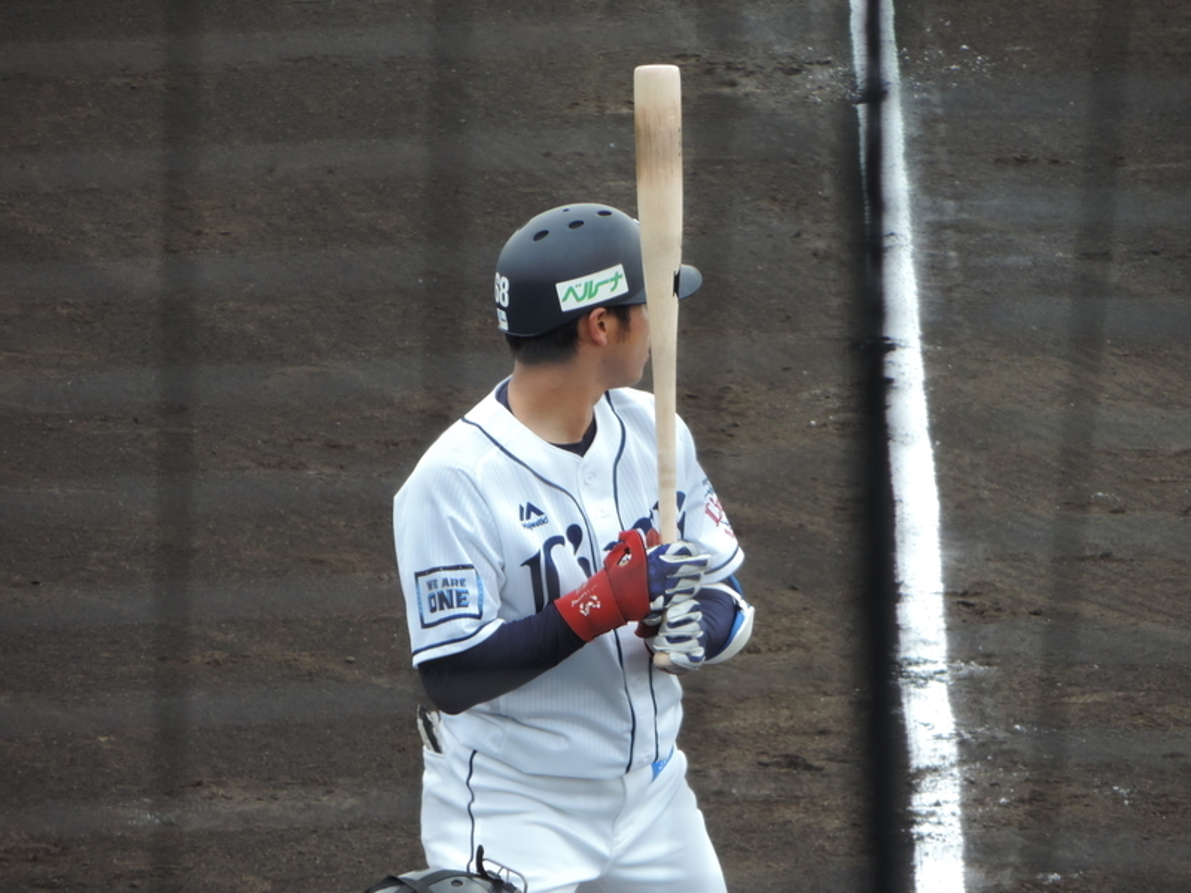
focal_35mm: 700
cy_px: 446
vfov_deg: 2.1
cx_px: 596
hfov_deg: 2.8
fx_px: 24084
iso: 280
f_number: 5
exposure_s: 1/400
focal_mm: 124.8
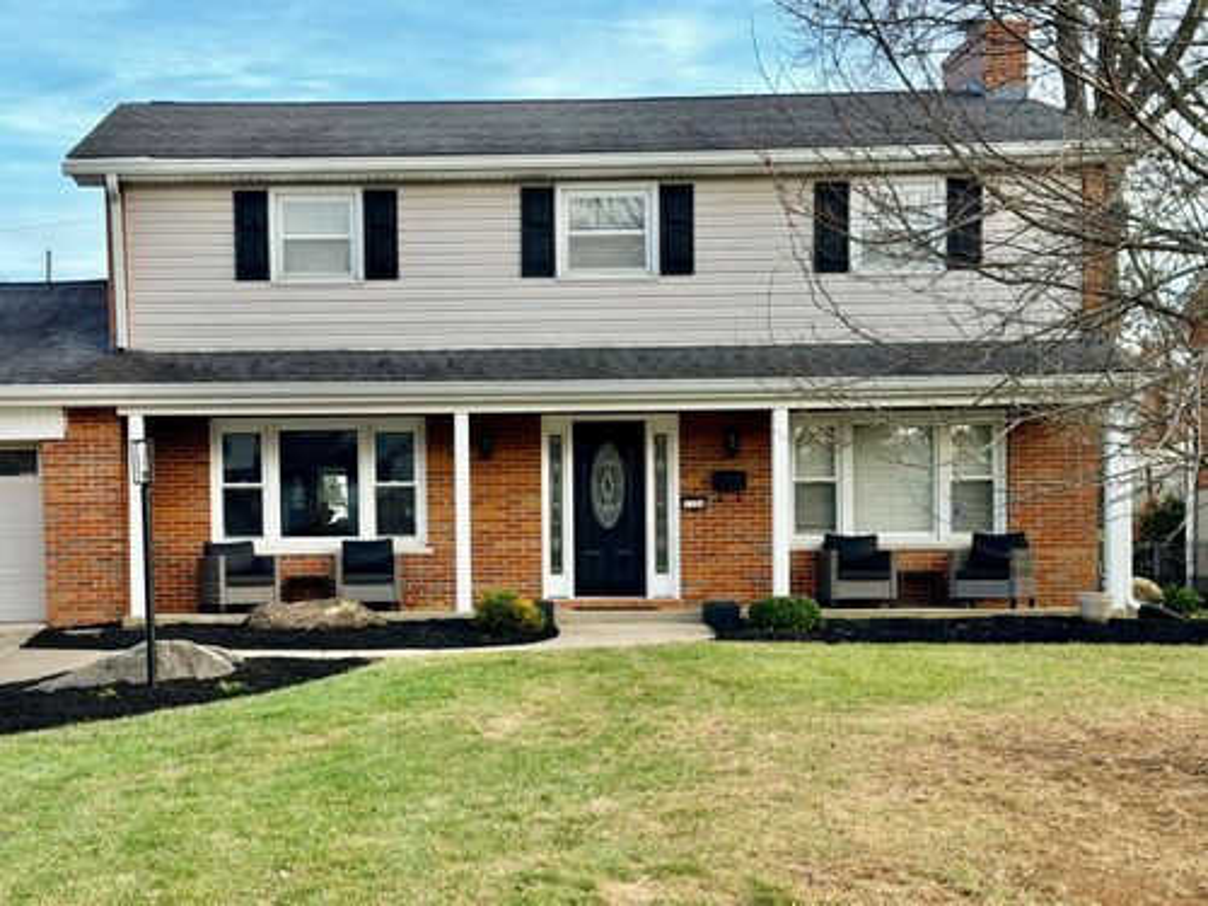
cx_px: 604
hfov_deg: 39.7
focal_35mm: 48
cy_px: 453
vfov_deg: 30.3
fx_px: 1675
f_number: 1.78
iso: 80
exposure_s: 1/413
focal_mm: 6.76
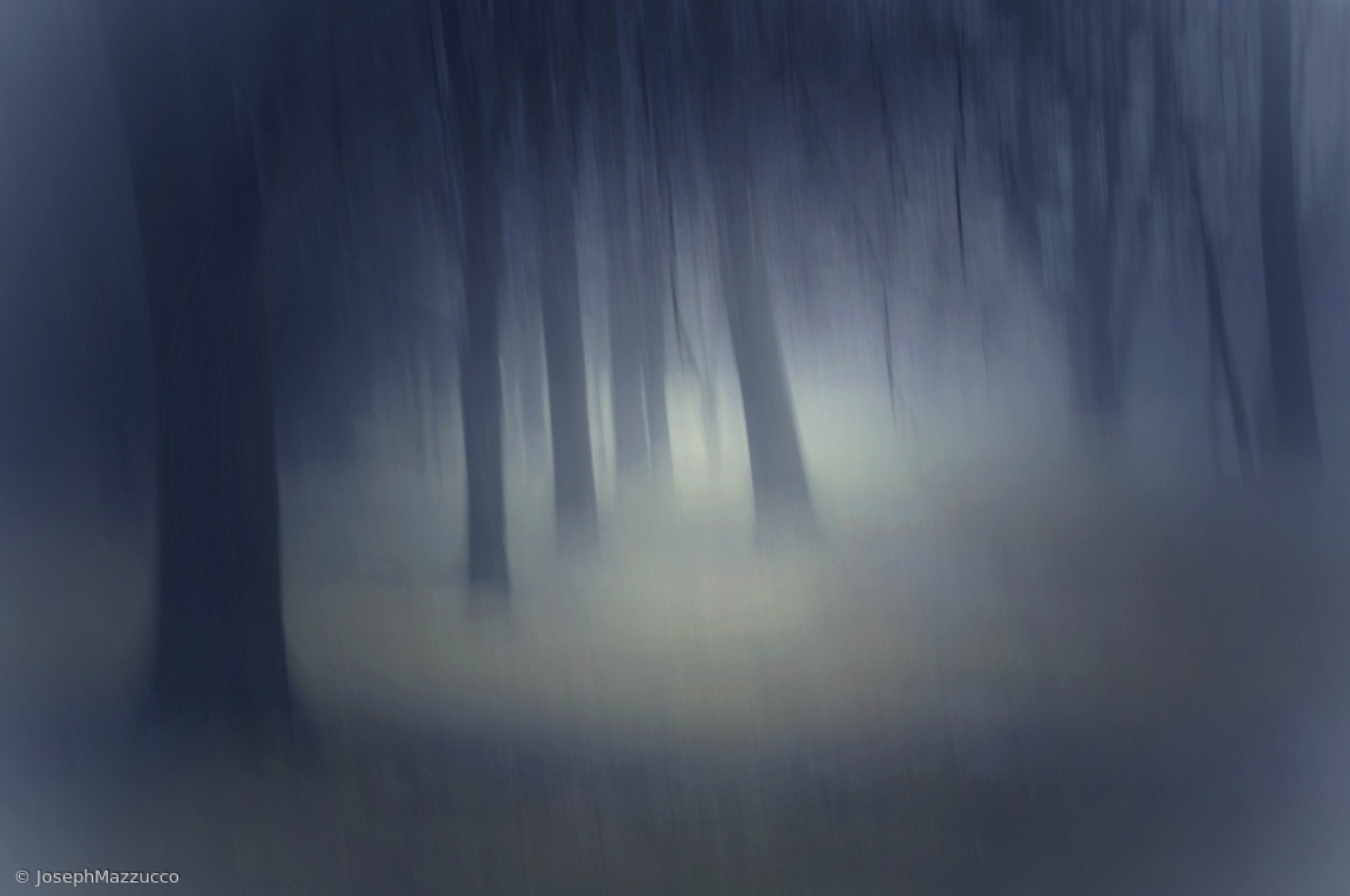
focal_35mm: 72
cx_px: 675
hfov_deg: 28.1
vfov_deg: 18.9
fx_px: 2696
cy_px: 448
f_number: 22
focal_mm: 48
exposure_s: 1/2
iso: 200
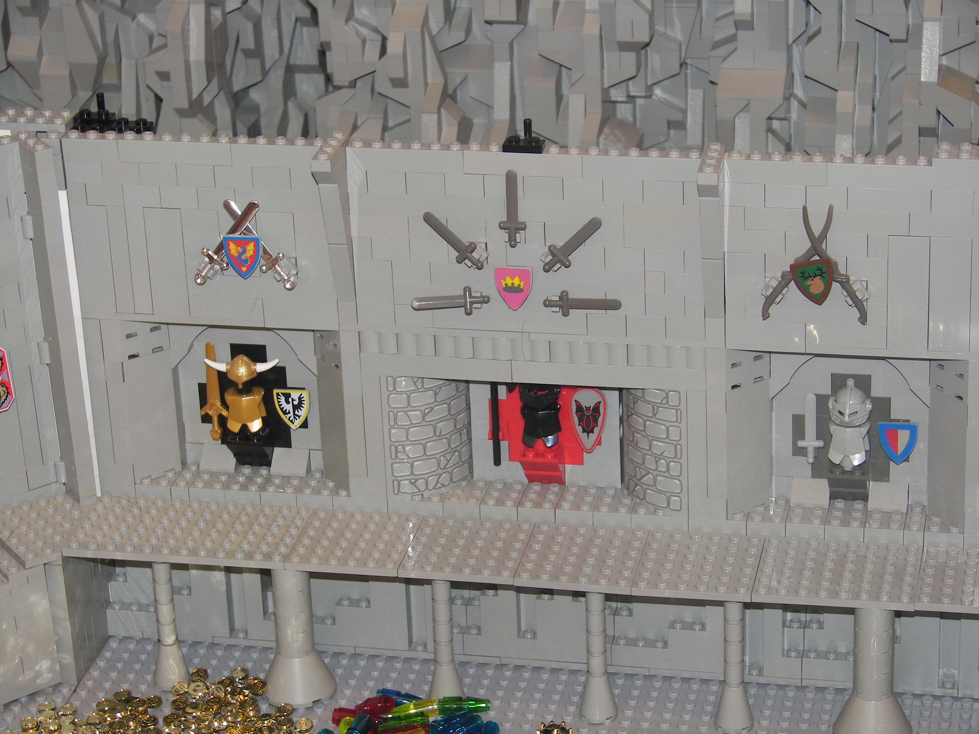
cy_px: 367
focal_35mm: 98
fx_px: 2772
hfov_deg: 20.0
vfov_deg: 15.1
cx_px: 490
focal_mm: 16.3
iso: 64
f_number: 3.2
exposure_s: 1/40
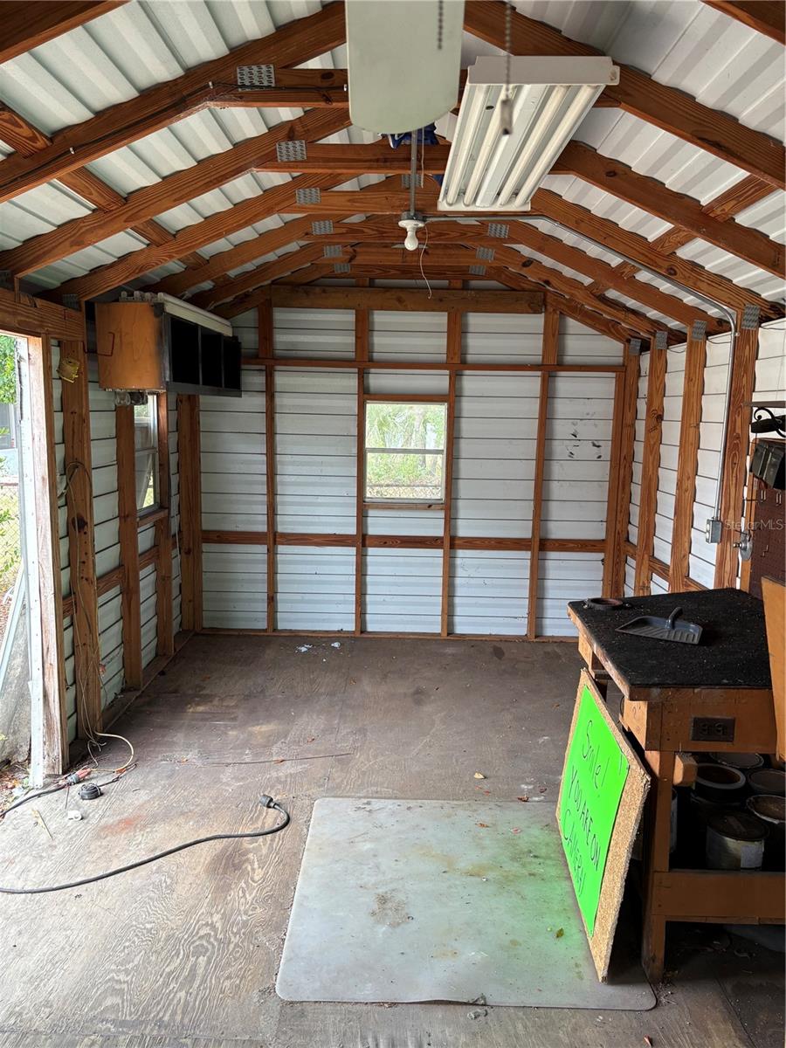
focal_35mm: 26
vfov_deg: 67.3
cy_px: 524
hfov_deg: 53.1
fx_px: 787
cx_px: 393
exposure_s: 1/95
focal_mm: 5.96
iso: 125
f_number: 1.6
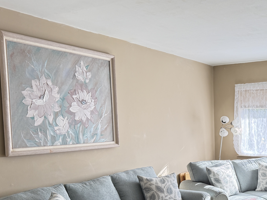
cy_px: 150
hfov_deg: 38.8
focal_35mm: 47
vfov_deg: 30.4
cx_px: 215
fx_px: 363
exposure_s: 1/120
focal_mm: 6.76
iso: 320
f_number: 1.78
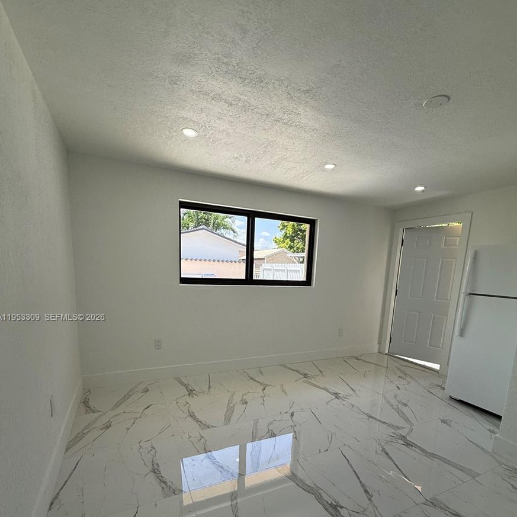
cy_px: 318
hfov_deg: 84.0
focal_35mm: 17
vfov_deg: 82.6
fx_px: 287
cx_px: 262
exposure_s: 1/336
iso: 64
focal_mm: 2.22
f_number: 2.2
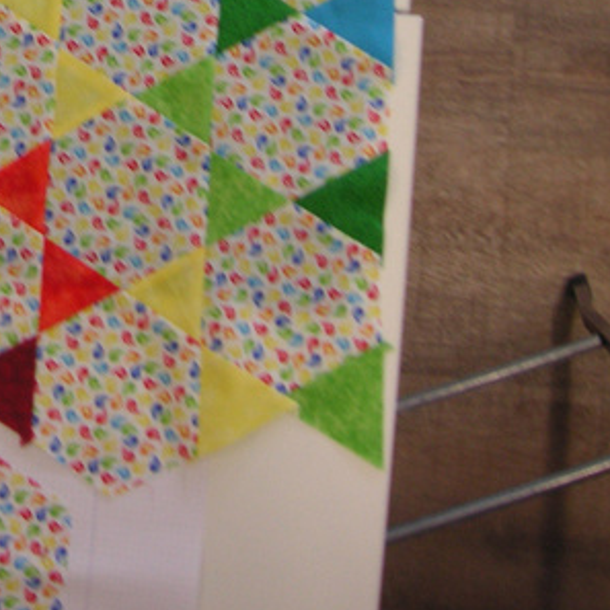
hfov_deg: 19.2
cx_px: 12
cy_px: -209
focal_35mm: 88
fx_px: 1754
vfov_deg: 18.2
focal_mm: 6.1
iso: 50
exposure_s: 1/45
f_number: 2.8
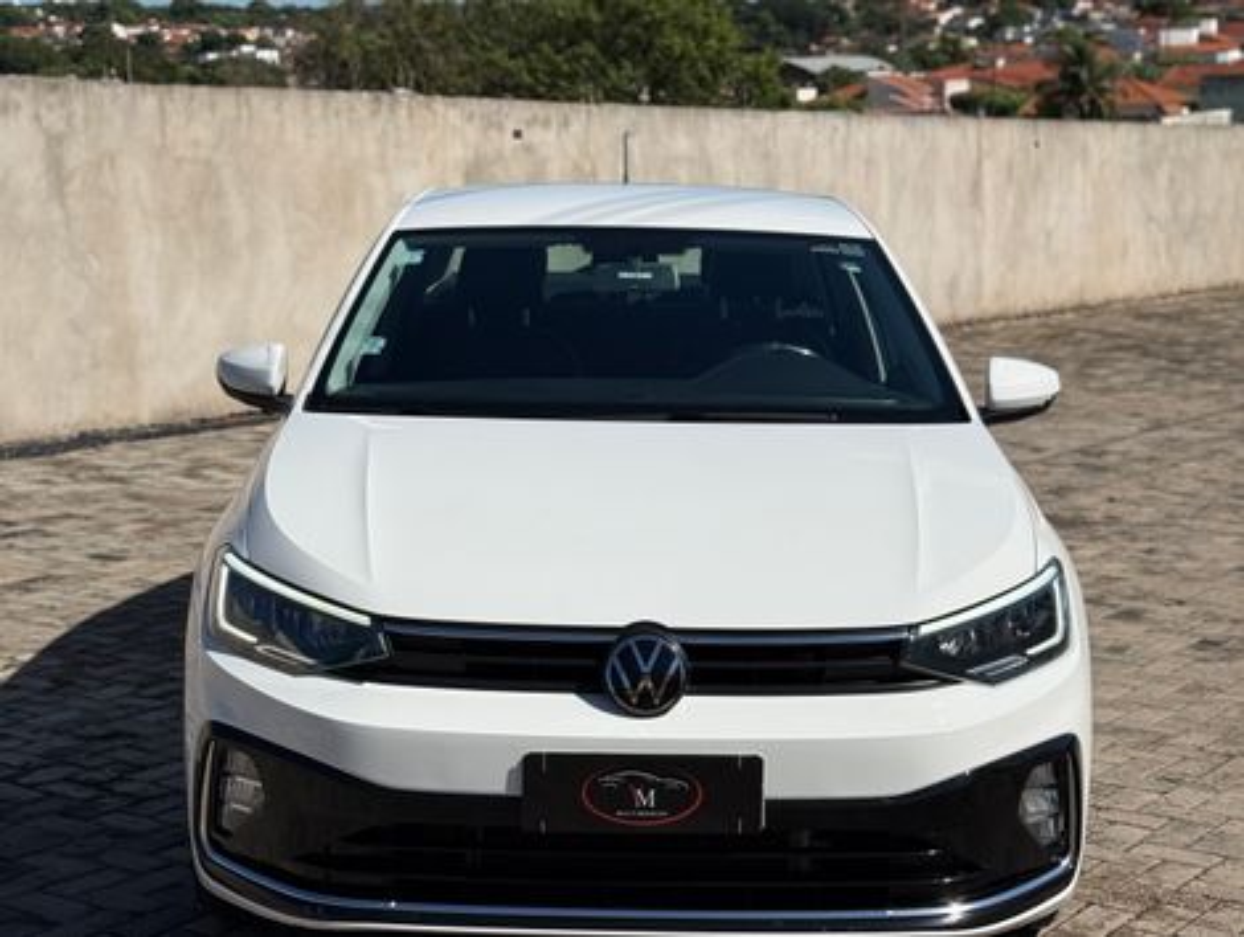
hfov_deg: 39.6
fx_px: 1728
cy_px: 468
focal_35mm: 48
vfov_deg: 30.3
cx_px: 622
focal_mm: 6.76
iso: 64
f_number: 1.78
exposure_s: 1/9901
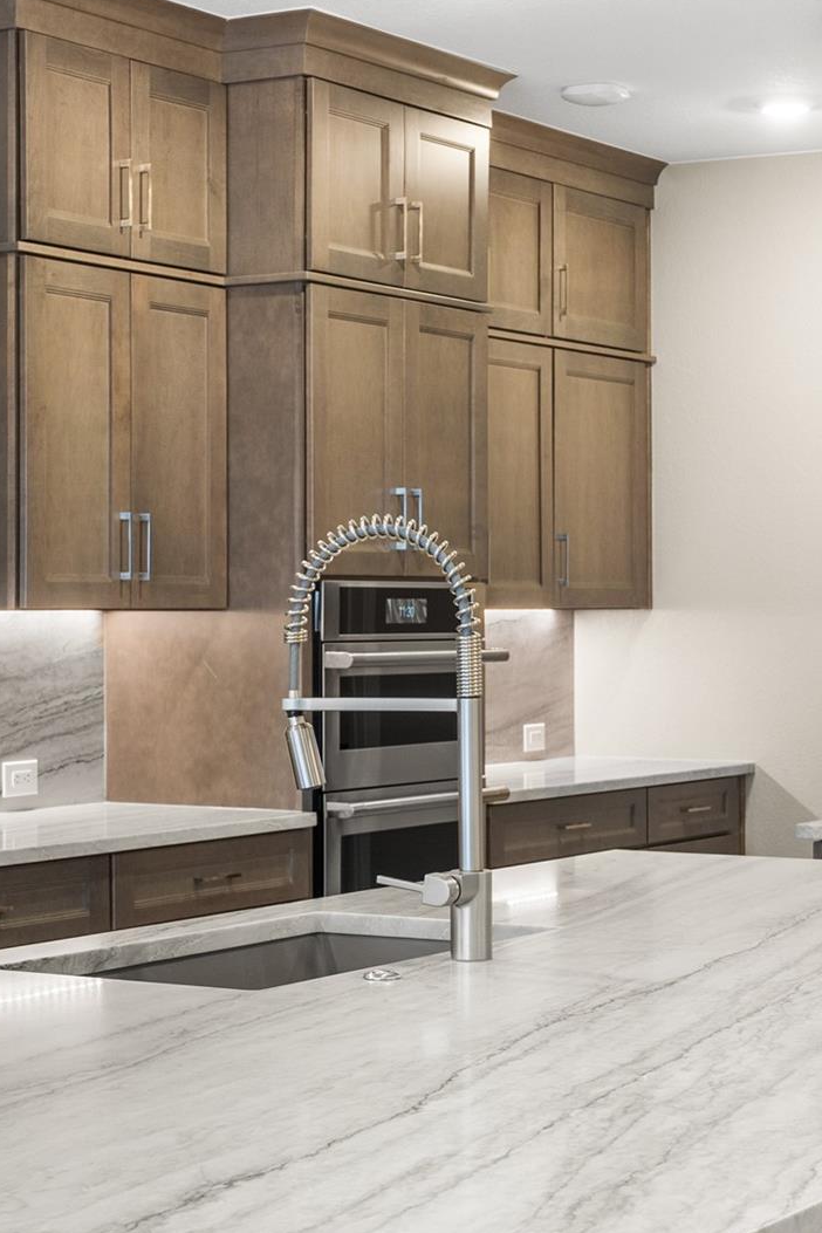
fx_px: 2706
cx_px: 344
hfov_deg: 17.3
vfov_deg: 25.7
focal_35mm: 79
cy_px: 616
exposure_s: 1/4
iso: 125
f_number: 8
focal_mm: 35
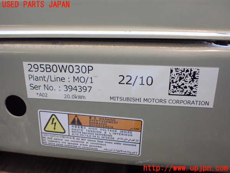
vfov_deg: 46.8
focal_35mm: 30
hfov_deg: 60.0
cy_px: 86
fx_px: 199
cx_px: 115
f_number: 2.3
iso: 800
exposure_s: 1/125
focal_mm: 5.4
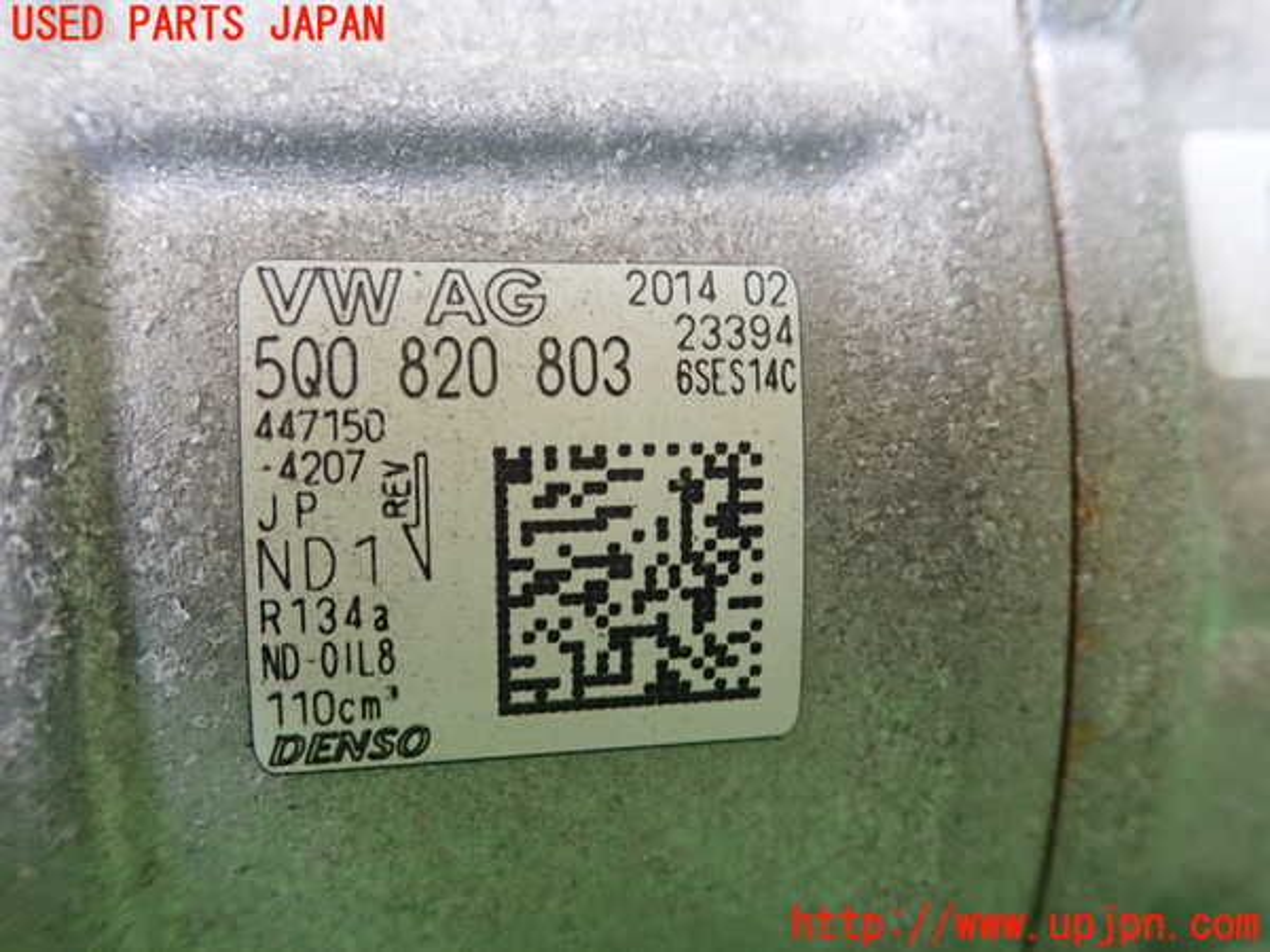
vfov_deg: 46.8
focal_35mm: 30
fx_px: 1101
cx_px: 635
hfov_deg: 60.0
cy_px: 476
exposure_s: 1/80
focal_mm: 5.5
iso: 800
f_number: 2.3
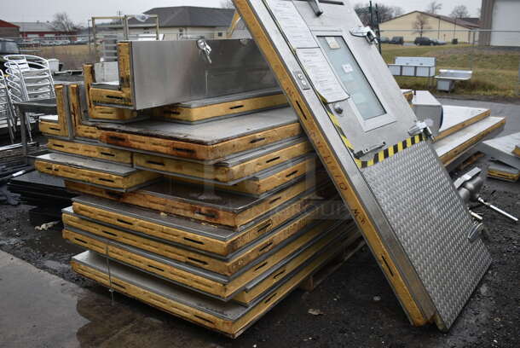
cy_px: 174
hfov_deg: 57.2
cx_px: 260
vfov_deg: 40.1
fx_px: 477
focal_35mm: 33
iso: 200
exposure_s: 1/125
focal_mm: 22
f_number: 5.6
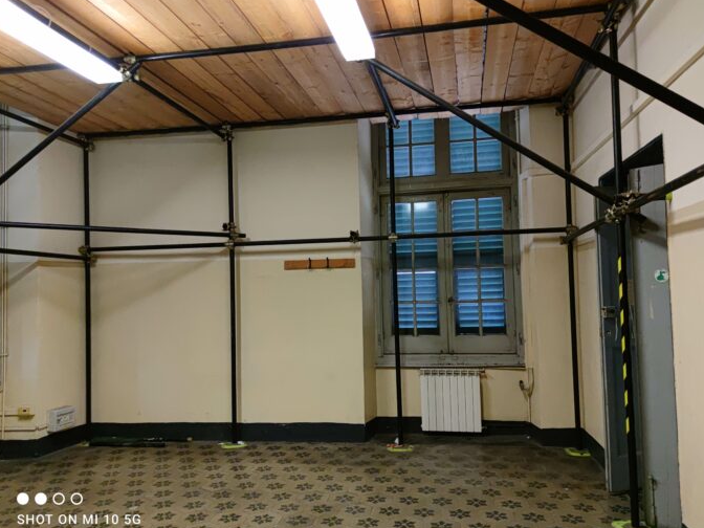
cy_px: 270
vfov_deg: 54.9
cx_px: 359
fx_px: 508
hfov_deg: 69.4
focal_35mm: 25
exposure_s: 1/50
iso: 1036
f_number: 1.69
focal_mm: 6.72
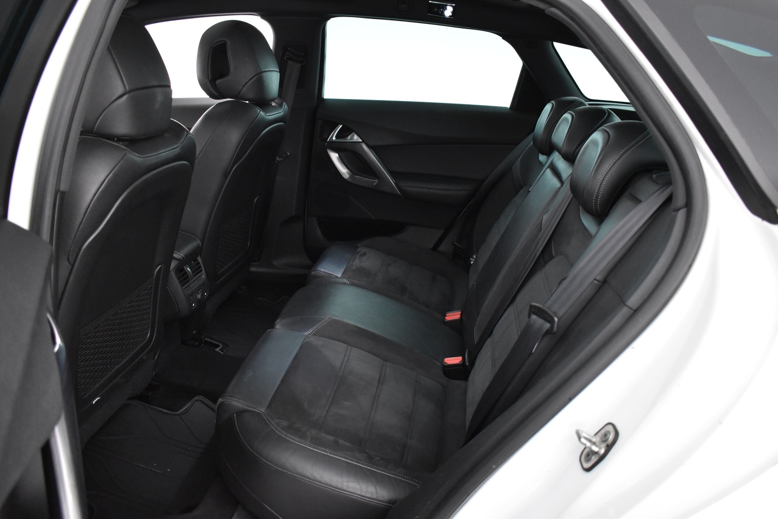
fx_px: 584
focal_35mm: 27
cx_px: 389
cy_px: 260
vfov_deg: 47.9
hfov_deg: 67.4
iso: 3200
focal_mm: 18
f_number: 3.5
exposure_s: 1/30
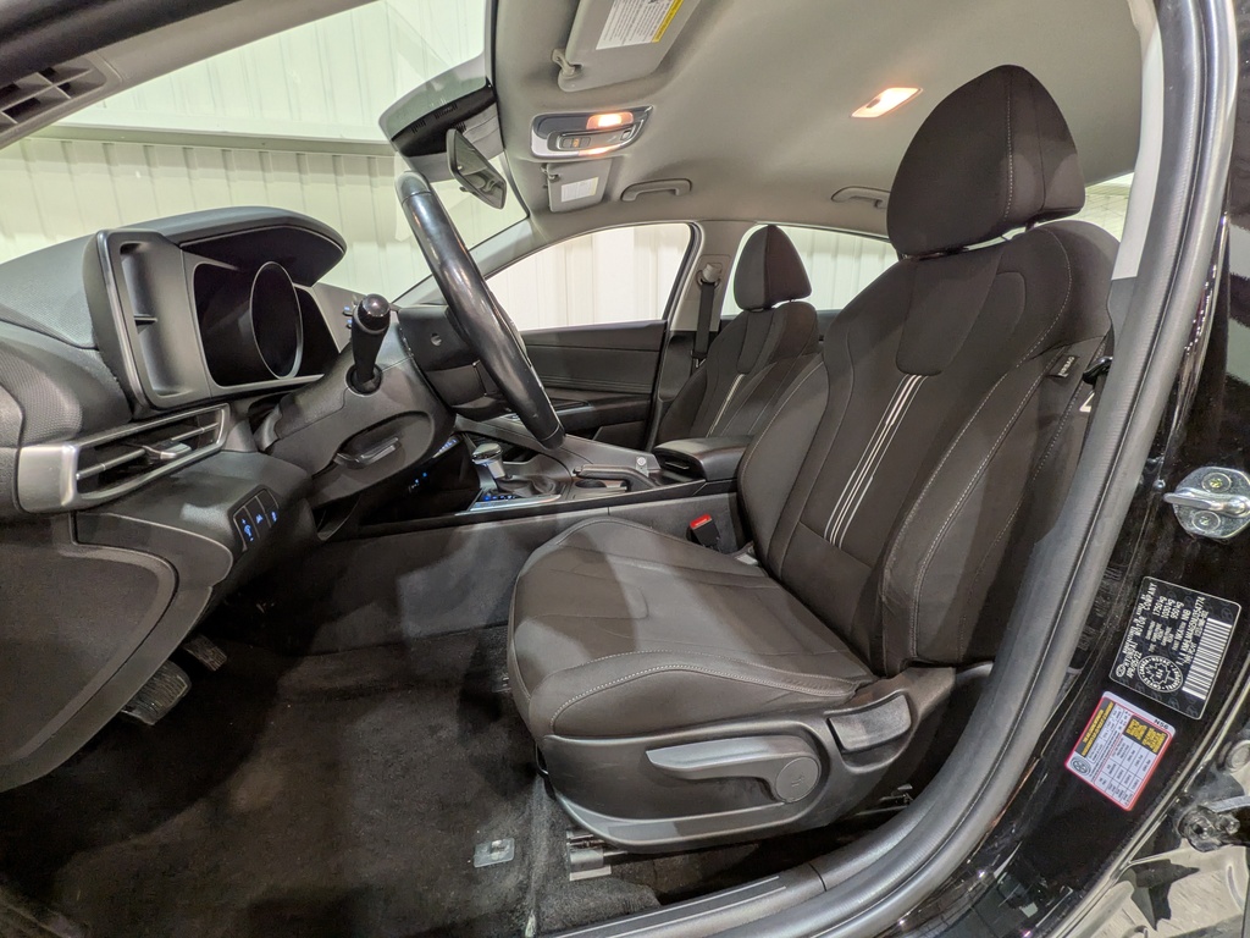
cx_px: 625
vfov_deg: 85.7
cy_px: 469
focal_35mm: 14
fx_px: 506
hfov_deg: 102.1
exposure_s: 1/33.3
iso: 81
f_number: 2.2
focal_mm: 1.83
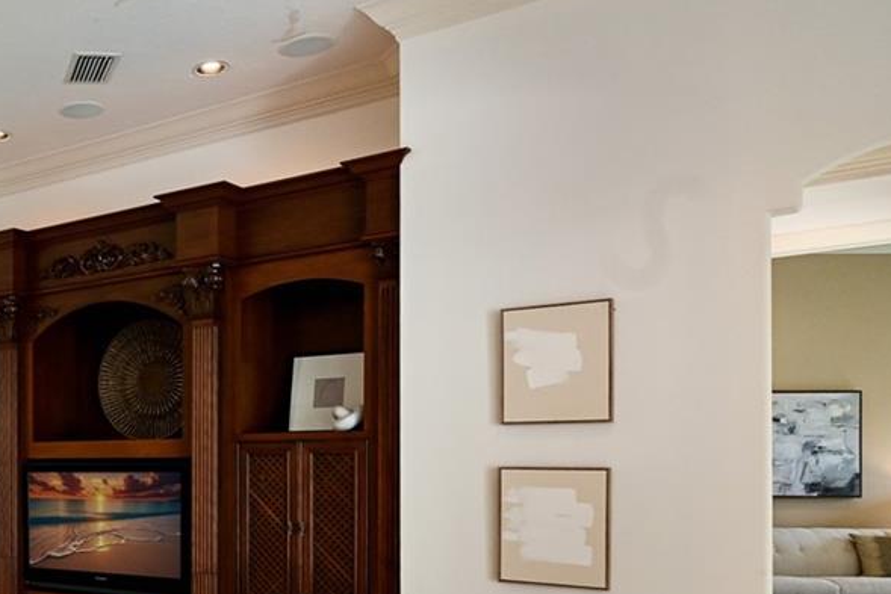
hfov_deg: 41.7
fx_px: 941
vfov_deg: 34.5
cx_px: -57
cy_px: 431
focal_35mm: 38
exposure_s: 1/25
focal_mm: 14
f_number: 8
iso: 800
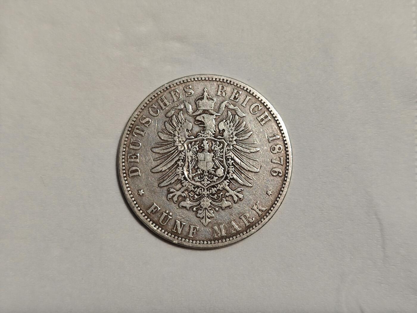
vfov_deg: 31.5
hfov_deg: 41.2
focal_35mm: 46
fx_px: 554
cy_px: 156
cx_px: 208
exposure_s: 1/97.5
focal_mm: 6.55
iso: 400
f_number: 1.6
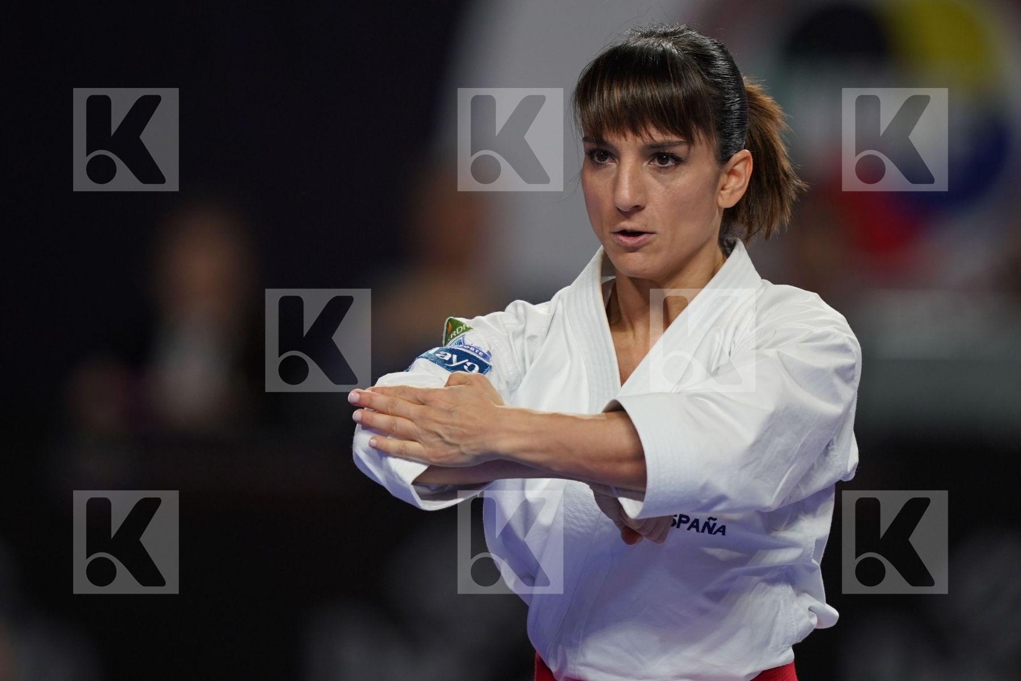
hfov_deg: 3.4
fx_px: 17015
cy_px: 340
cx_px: 510
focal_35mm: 600
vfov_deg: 2.3
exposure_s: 1/500
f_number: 2.8
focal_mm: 400
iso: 640
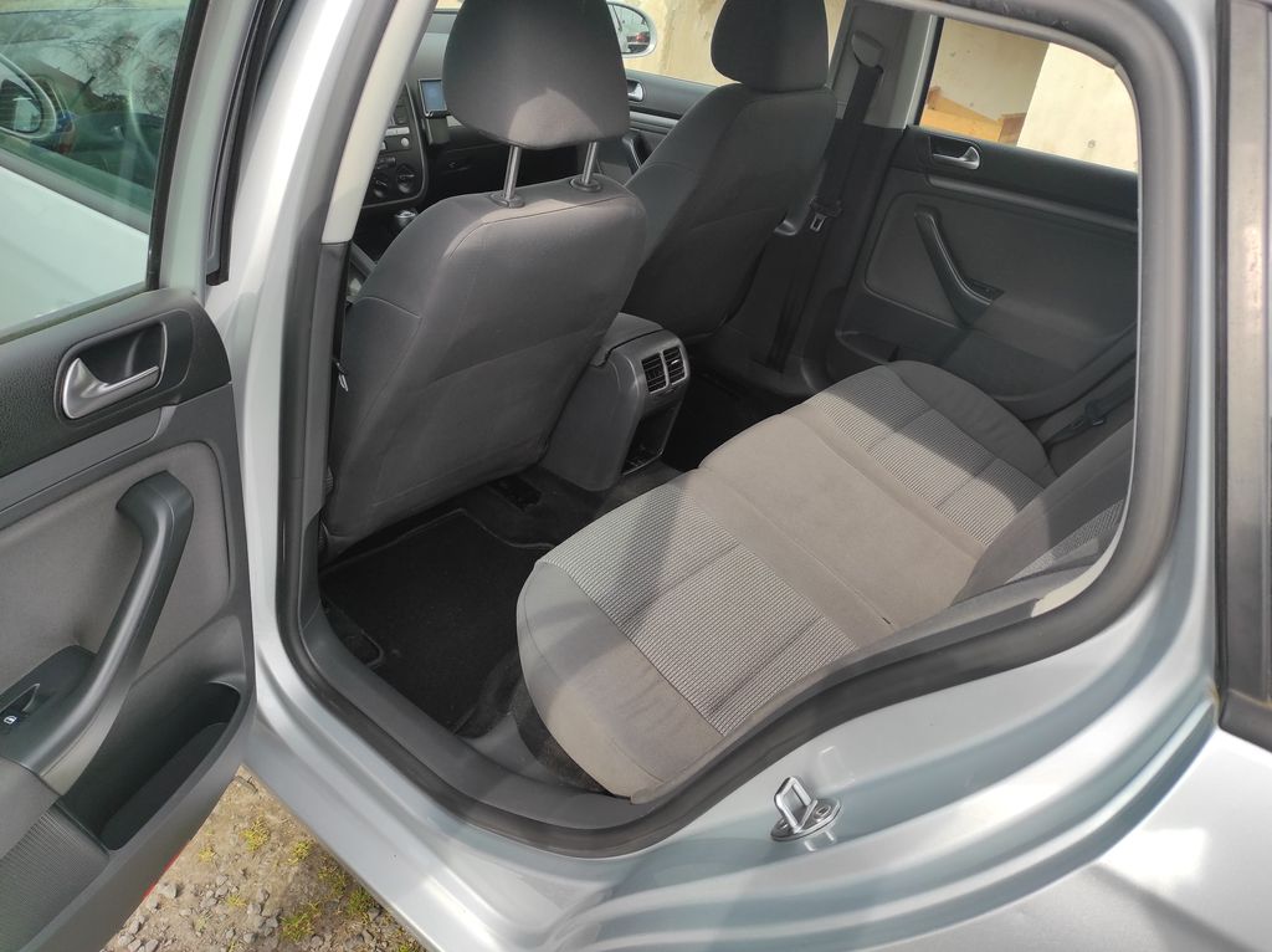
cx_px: 636
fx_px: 918
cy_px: 476
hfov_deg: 69.4
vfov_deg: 54.8
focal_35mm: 25
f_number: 1.89
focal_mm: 5.43
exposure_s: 1/972
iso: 100
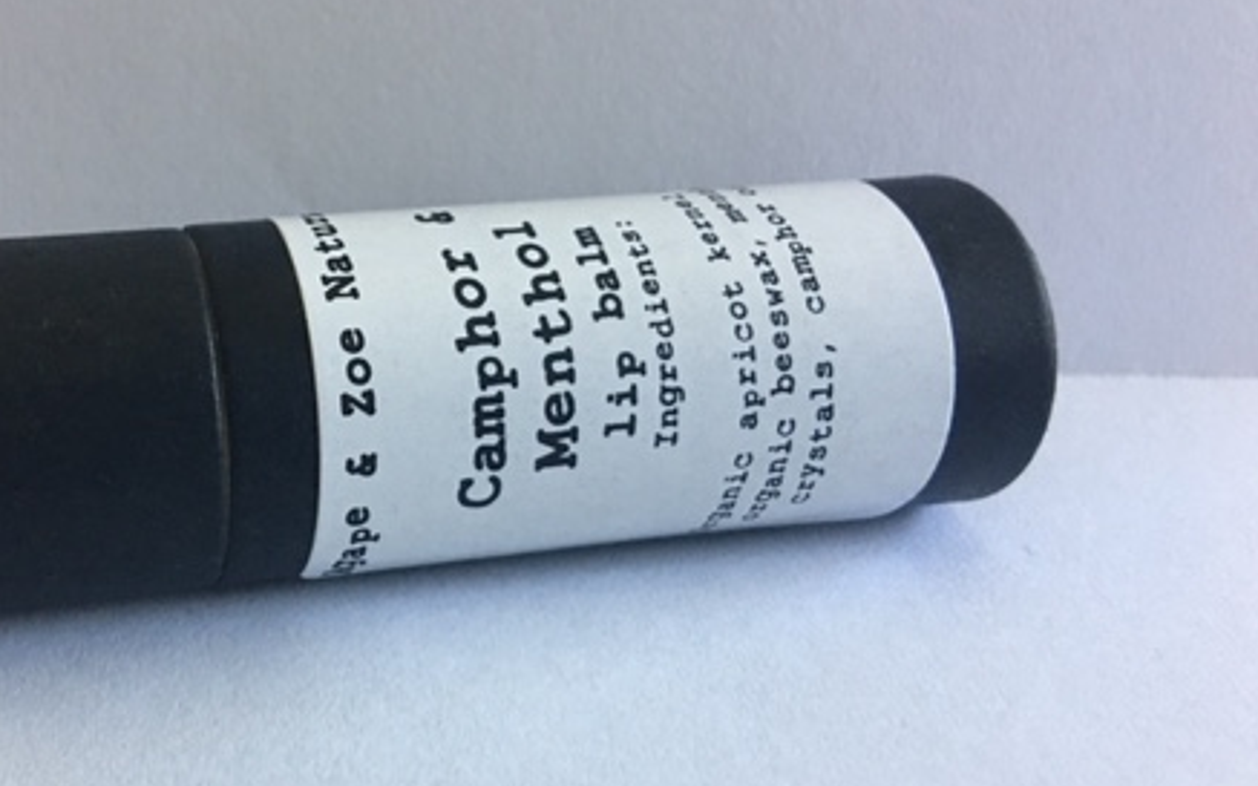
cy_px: 392
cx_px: 360
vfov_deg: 28.6
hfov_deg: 43.3
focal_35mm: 45
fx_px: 1543
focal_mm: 4.15
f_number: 2.2
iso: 64
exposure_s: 1/15
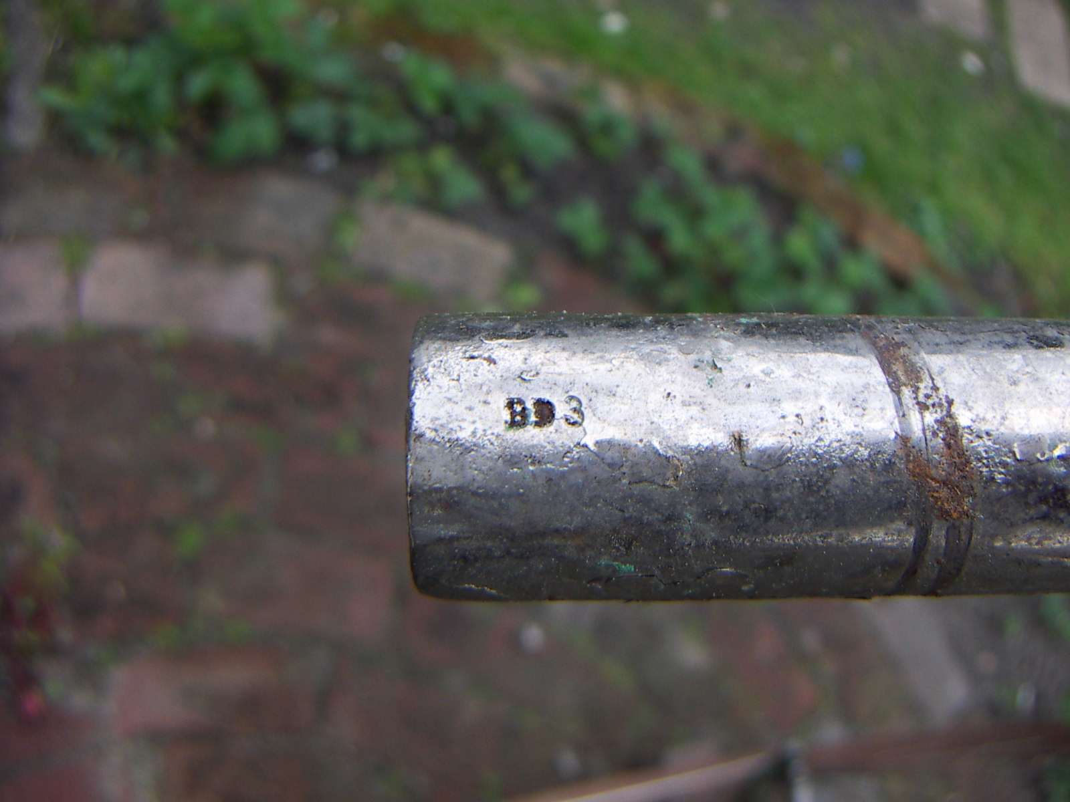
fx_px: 1113
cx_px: 535
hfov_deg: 51.4
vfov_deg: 39.7
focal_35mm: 36
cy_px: 401
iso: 50
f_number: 2.8
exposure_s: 1/200
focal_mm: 4.7
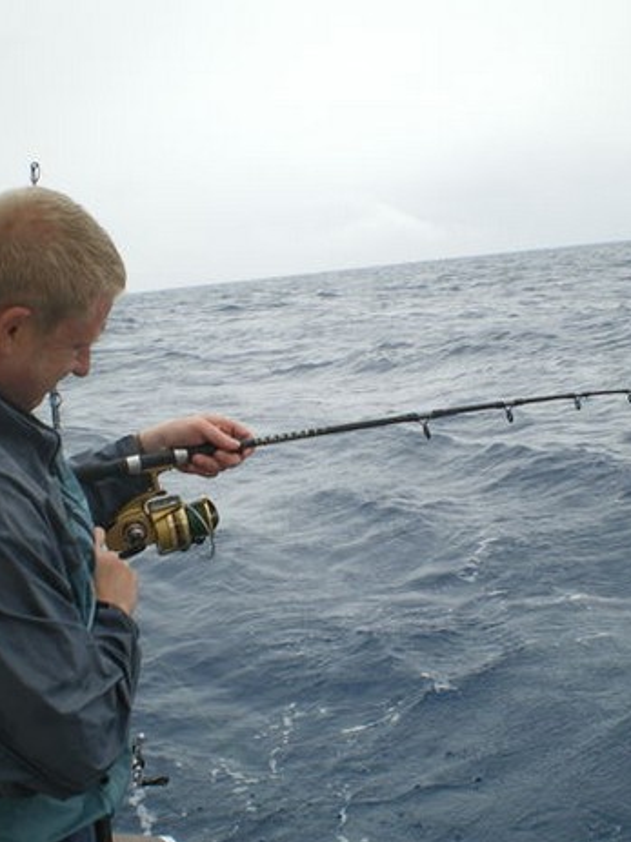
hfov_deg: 29.6
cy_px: 427
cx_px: 353
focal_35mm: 49
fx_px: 1191
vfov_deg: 38.9
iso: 50
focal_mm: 6.3
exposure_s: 1/250
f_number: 4.6
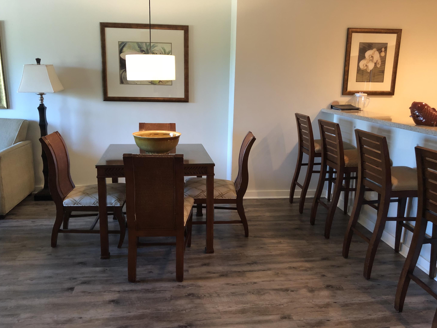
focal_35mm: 30
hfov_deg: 60.0
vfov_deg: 46.8
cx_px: 220
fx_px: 379
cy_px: 167
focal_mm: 3.99
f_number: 1.8
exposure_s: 1/12
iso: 100
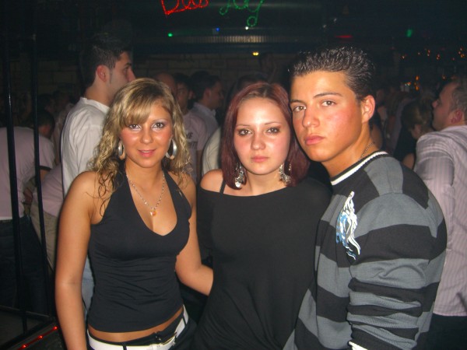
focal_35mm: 38
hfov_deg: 49.0
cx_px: 234
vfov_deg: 37.7
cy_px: 175
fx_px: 513
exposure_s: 1/60
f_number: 2.8
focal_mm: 7.9
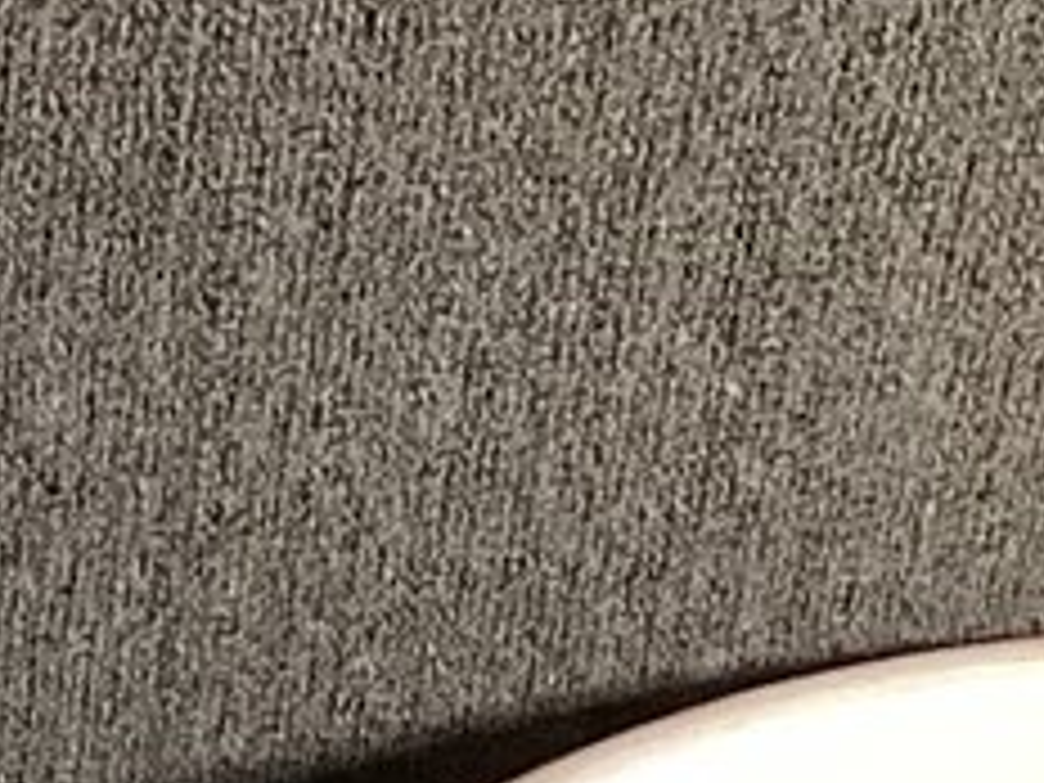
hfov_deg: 9.4
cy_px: 1703
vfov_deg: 7.0
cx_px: -655
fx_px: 6092
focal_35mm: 202
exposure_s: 1/60
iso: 200
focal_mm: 3.3
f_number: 2.4
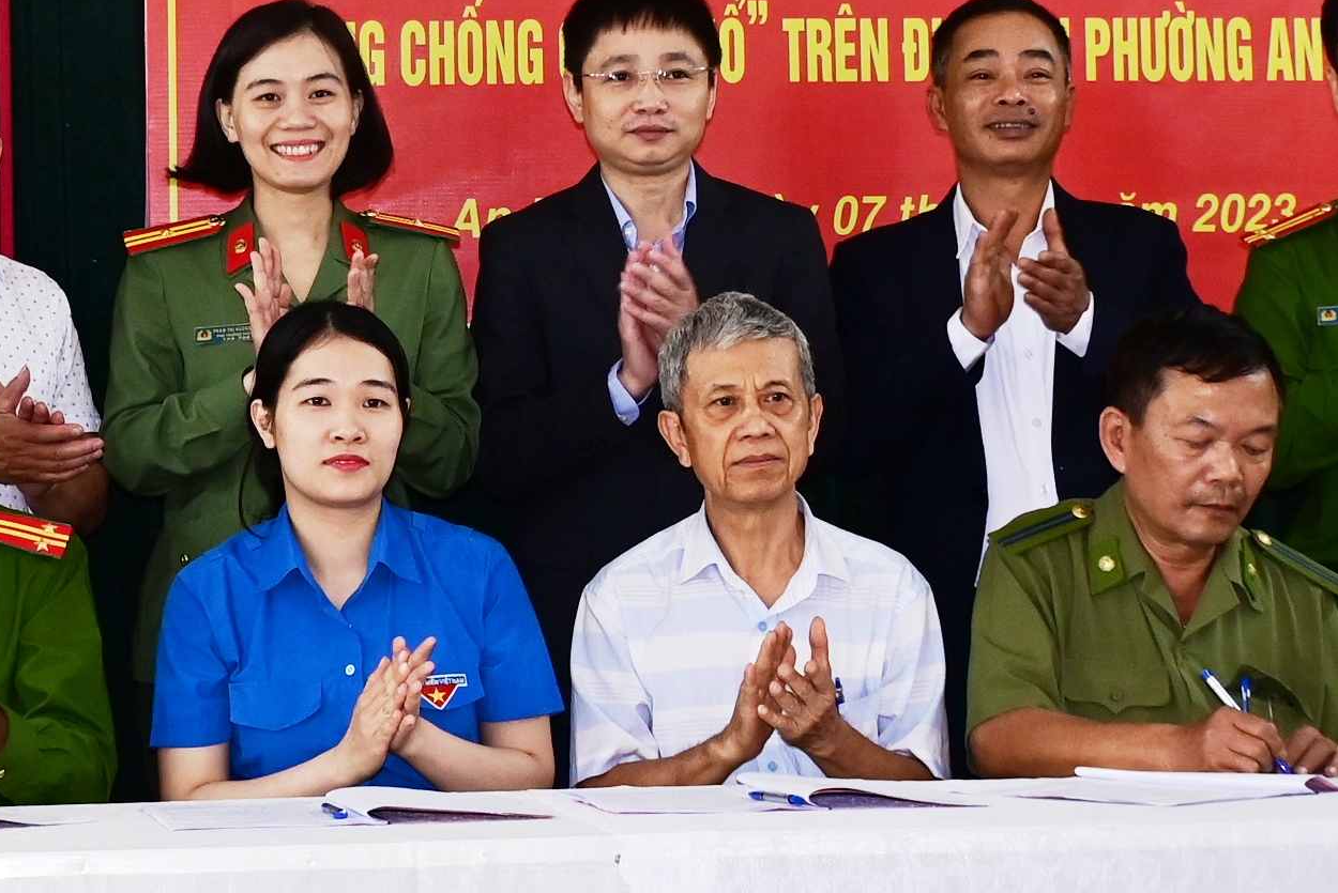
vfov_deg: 12.9
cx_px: 330
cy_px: 311
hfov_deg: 19.1
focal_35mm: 106
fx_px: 3942
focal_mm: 30
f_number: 5.6
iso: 1000
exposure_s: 1/200
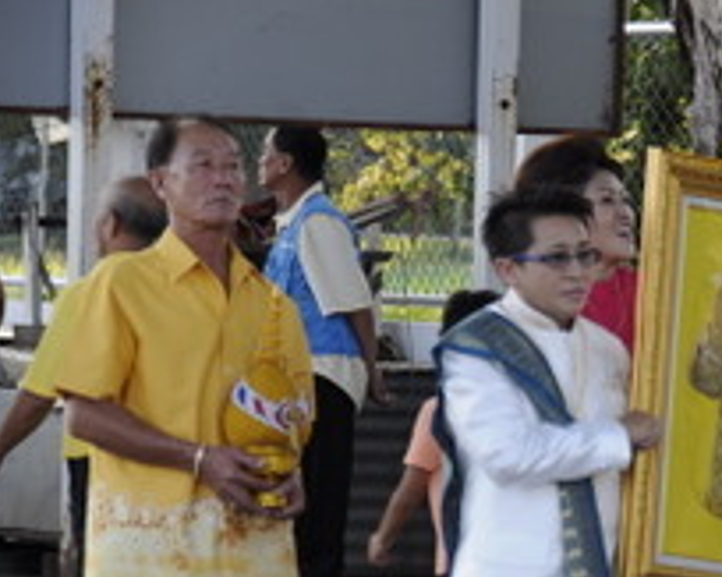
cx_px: 800
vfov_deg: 4.8
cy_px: 547
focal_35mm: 324
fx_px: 6920
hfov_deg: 5.9
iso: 250
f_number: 6.3
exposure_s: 1/125
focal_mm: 98
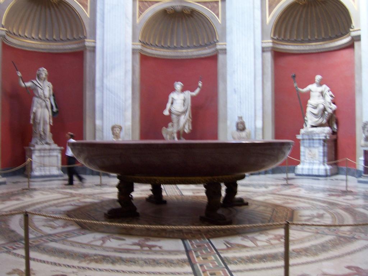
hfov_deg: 51.4
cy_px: 138
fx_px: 383
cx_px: 184
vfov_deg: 39.7
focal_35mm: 36
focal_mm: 6
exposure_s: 1/8
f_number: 3
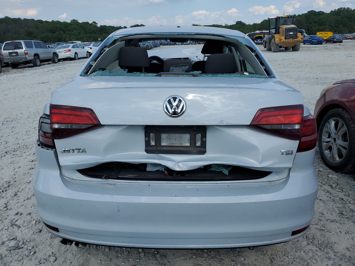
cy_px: 133
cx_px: 178
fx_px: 267
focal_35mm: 26
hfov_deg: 67.3
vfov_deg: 53.1
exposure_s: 1/5000
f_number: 1.5
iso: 50
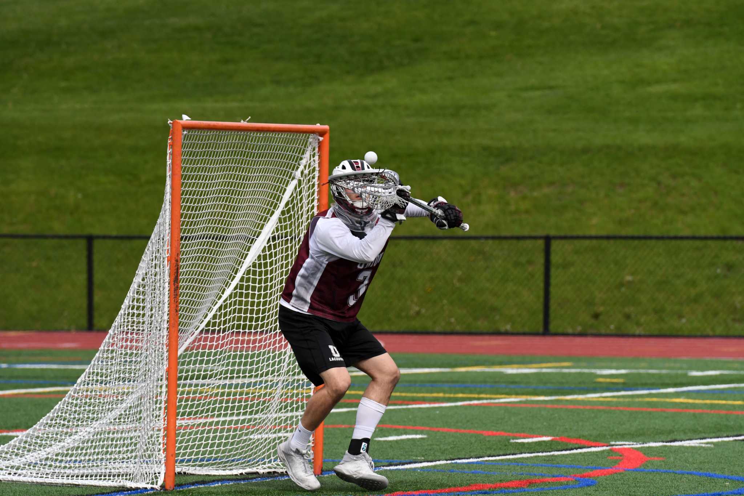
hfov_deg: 6.9
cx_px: 372
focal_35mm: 300
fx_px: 6199
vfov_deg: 4.6
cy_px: 248
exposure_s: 1/8000
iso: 1100
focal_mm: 200
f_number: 5
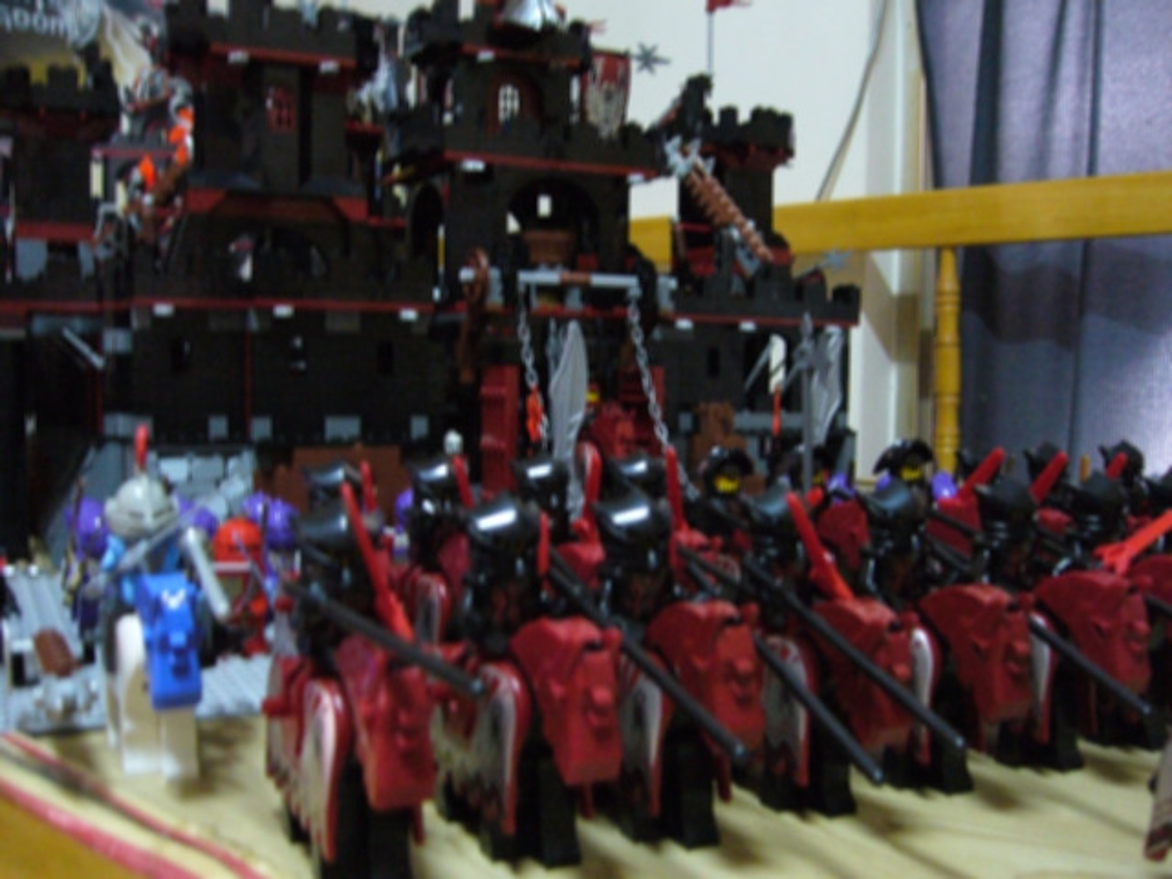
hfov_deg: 52.6
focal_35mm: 35
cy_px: 440
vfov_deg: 40.7
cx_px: 586
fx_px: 1185
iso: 400
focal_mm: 5.8
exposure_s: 1/8
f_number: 2.8
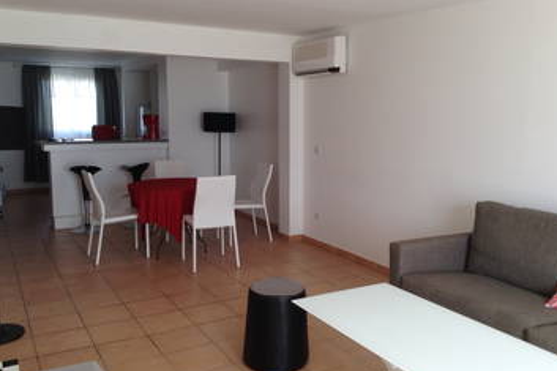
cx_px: 282
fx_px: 541
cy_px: 174
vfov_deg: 37.8
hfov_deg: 54.5
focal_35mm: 35
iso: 40
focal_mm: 3.3
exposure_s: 1/120
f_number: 2.4
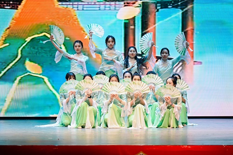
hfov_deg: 12.5
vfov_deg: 8.3
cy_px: 78
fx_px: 1068
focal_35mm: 165
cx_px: 116
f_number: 2.8
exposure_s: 1/500
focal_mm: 165
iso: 1250
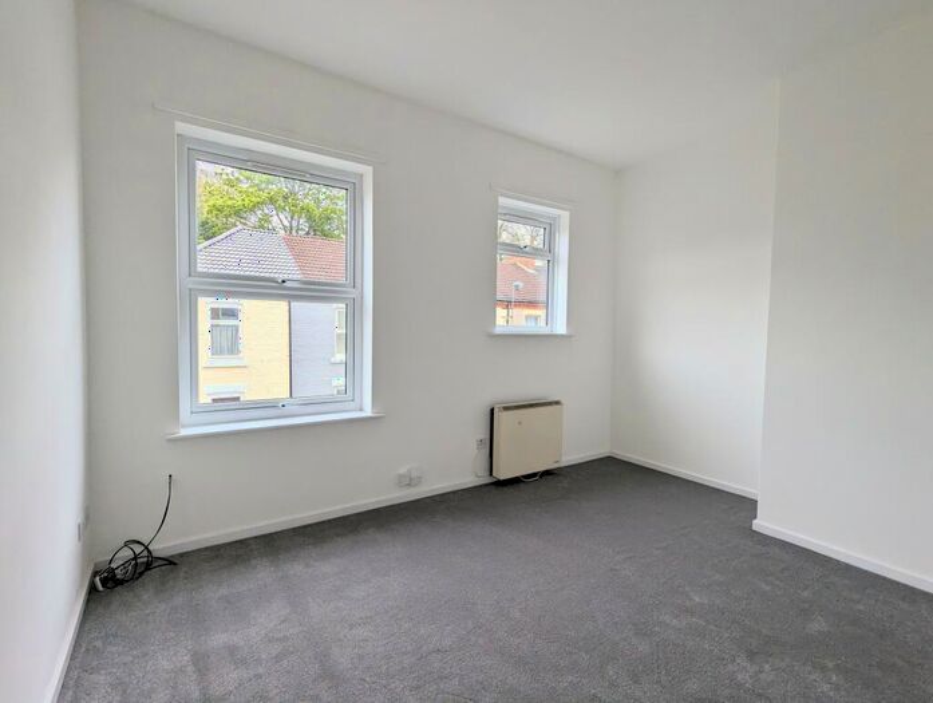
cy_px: 352
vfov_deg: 78.3
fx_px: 432
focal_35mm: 16
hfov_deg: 94.4
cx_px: 466
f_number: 2.2
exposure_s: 1/231
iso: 54
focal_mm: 2.35
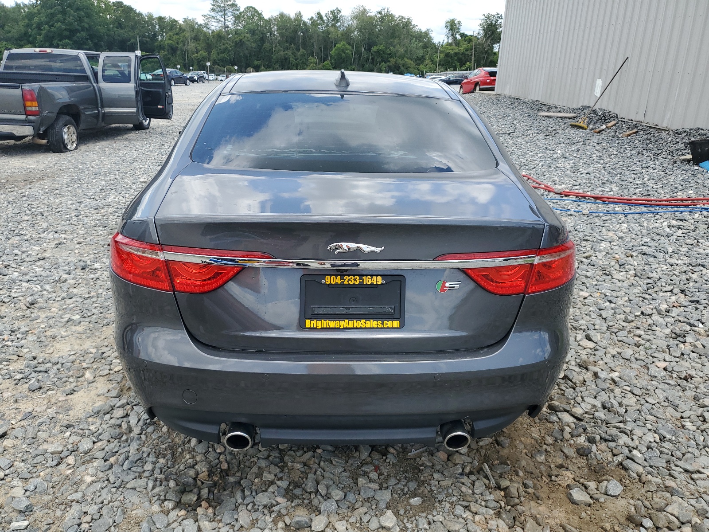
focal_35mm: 26
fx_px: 533
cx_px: 354
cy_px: 266
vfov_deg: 53.1
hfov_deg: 67.3
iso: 50
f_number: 1.5
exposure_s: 1/1667
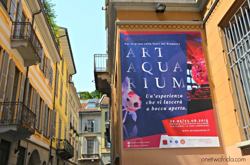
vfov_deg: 38.2
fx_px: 239
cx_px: 125
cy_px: 82
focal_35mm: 34
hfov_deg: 55.2
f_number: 7.1
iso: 100
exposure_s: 1/200
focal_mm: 23
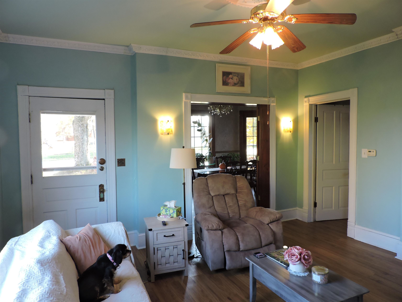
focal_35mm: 24
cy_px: 151
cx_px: 201
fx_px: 279
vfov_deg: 56.8
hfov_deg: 71.6
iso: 250
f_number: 3
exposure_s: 1/30
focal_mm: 4.3
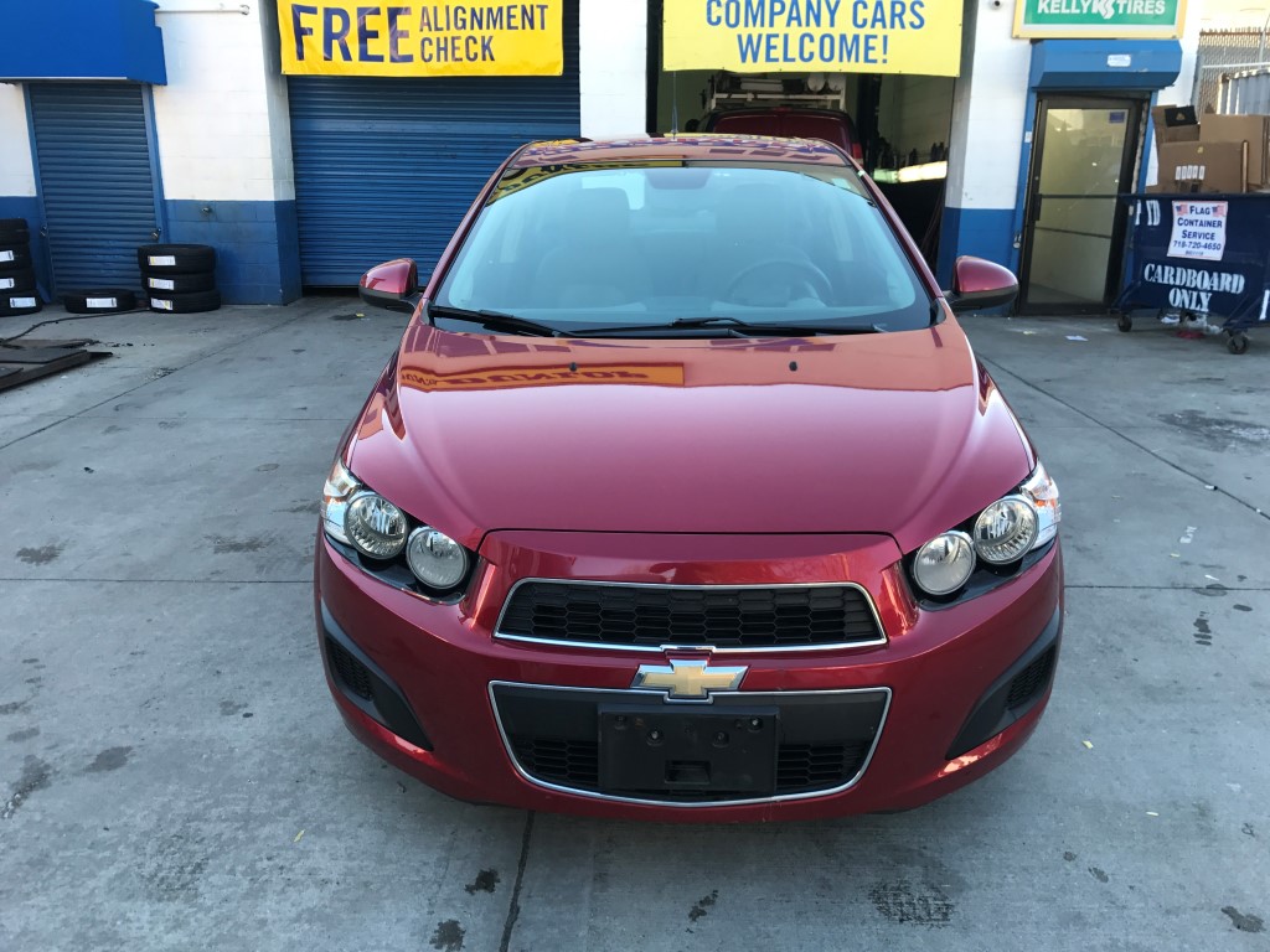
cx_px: 635
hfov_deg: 63.4
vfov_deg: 49.7
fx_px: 1027
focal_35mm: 28
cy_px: 476
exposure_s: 1/199
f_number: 1.8
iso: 20
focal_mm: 3.99
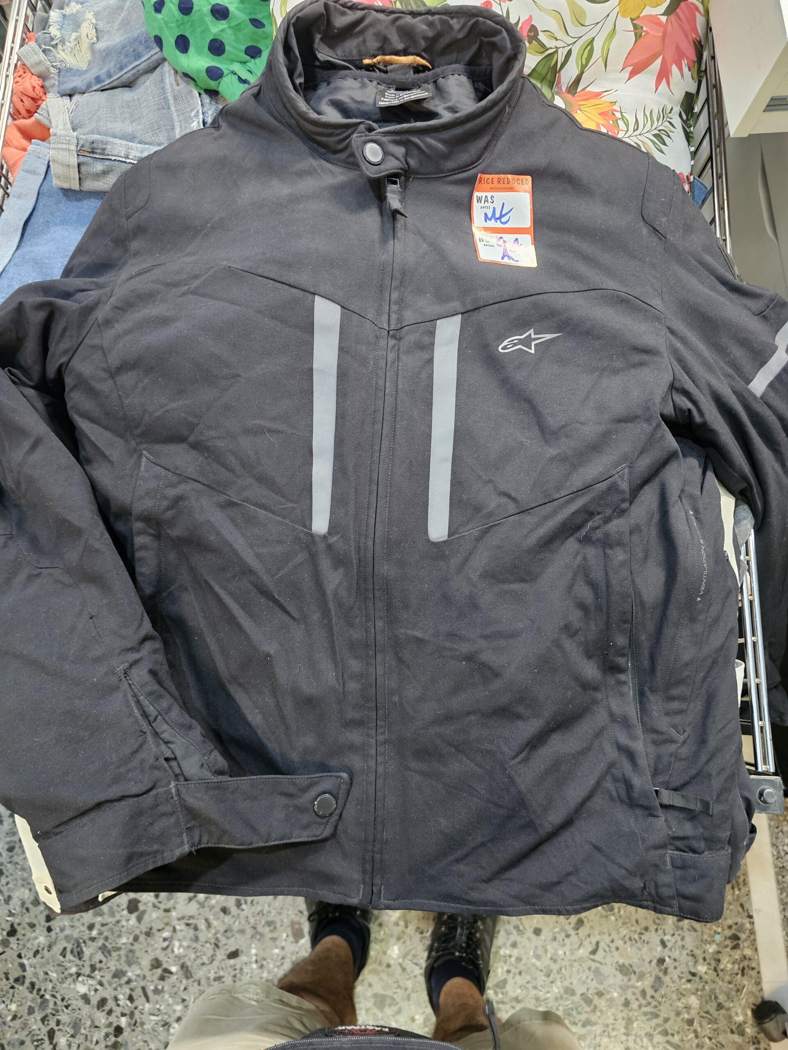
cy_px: 525
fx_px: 698
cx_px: 394
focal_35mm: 23
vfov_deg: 73.9
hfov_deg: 58.9
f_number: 1.7
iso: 640
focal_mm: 6.3
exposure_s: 1/33.3
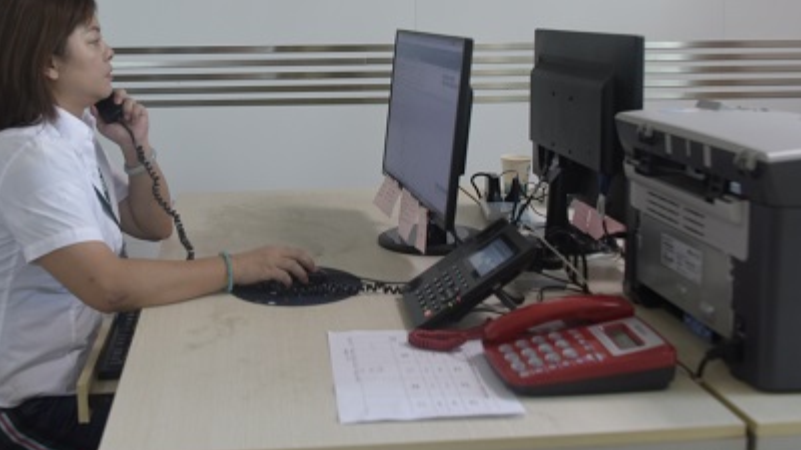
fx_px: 935
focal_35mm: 44
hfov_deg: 46.0
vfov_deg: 26.6
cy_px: 96
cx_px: 300
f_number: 5.6
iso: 800
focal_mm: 28
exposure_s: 1/60
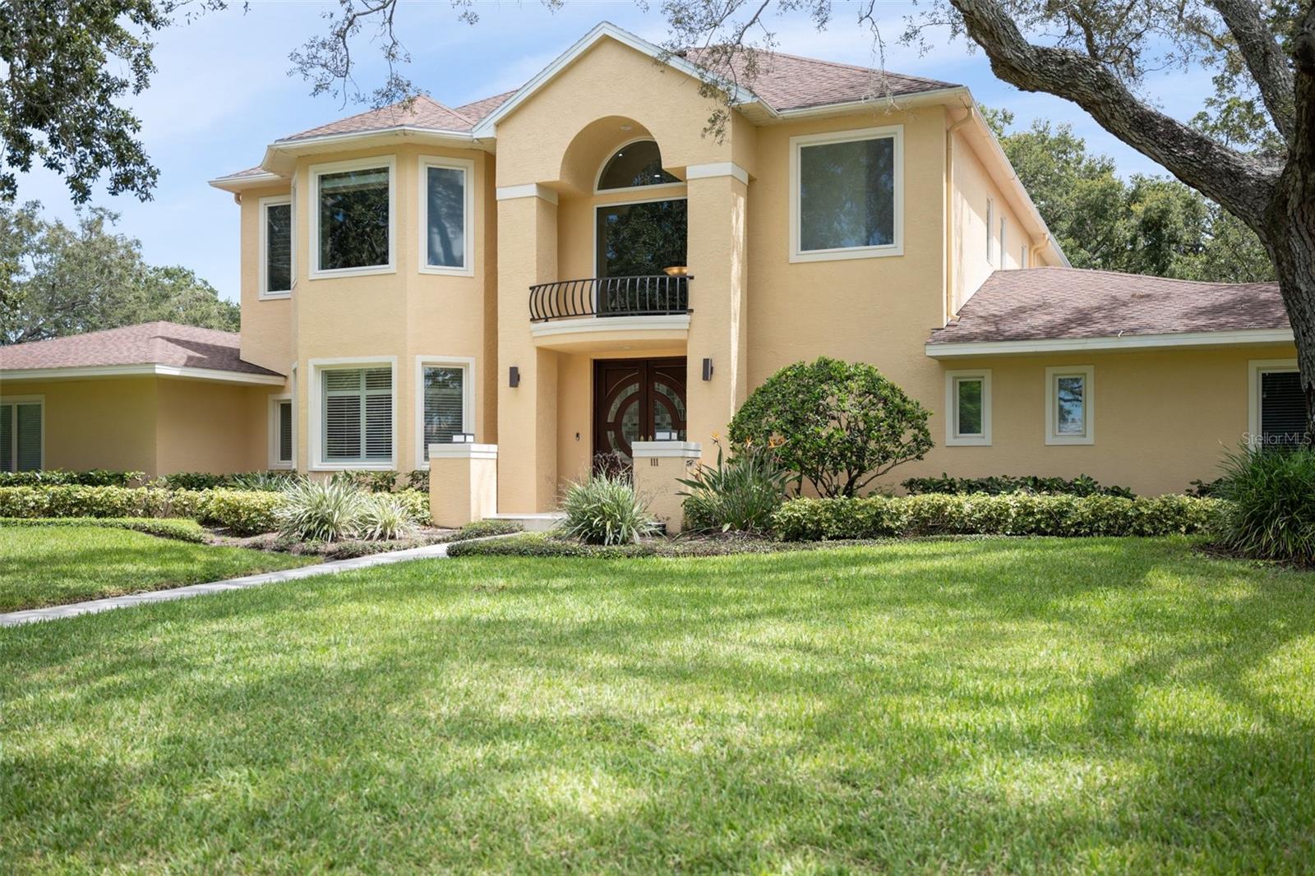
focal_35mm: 33
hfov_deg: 57.2
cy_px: 438
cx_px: 658
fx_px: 1205
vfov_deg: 40.0
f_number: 2.8
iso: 100
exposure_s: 1/500
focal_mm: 33
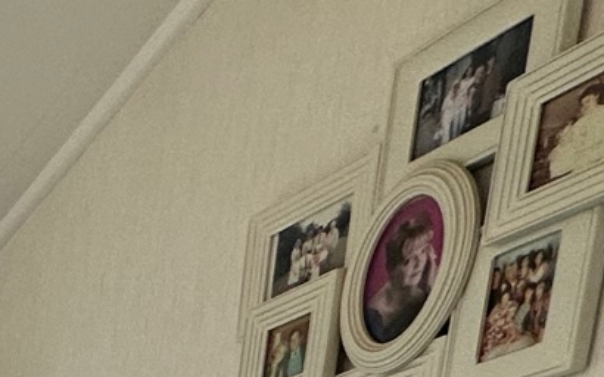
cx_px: -661
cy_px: 1009
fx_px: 1201
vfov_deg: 12.3
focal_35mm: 73
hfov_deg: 17.7
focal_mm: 2.22
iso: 50
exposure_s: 1/100
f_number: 2.2
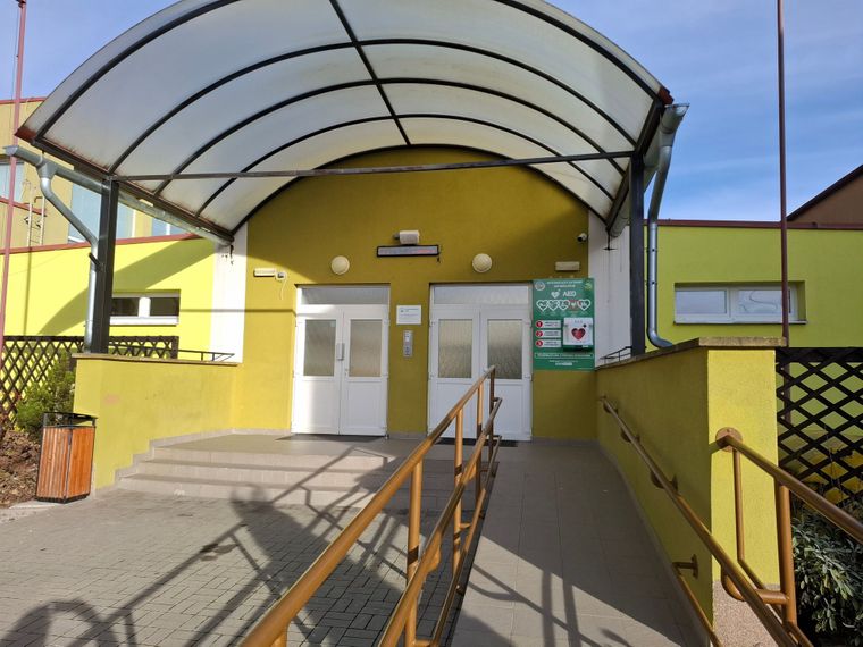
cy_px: 324
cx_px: 432
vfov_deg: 58.9
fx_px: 573
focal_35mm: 23
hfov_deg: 73.9
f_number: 1.8
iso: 50
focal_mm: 5.54
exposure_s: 1/1401
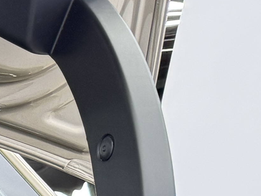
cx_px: -588
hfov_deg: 9.0
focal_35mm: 166
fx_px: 1251
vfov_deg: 8.3
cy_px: 452
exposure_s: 1/100
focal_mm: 6.76
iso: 200
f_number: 1.78
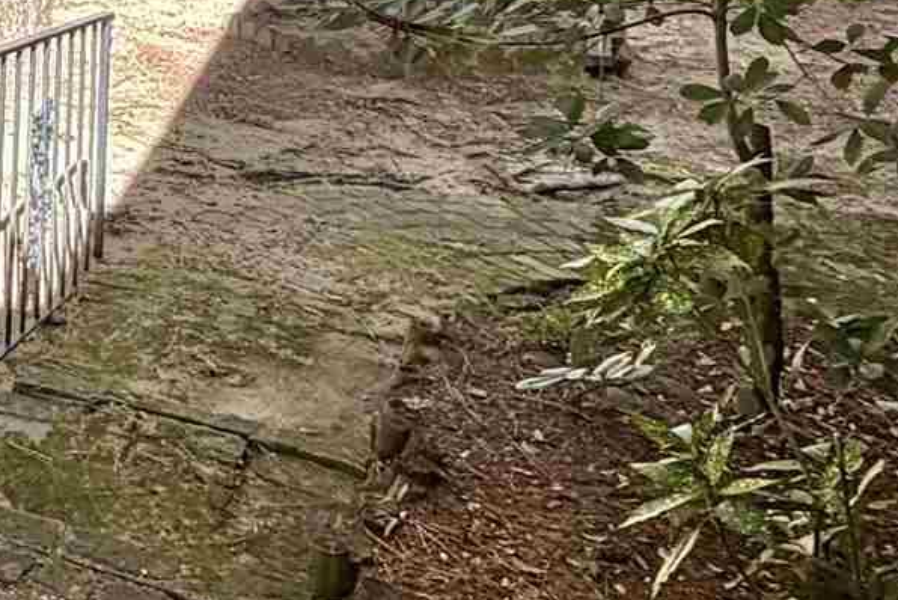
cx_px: -369
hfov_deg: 22.9
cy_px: -262
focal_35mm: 75
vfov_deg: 16.8
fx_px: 1872
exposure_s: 1/143
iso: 40
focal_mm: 2.22
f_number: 2.2
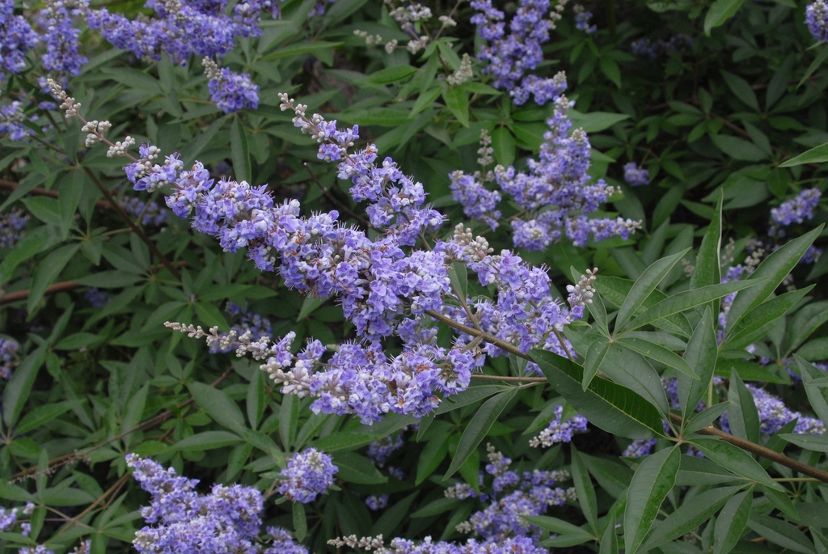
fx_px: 1105
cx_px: 414
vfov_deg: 28.1
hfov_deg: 41.1
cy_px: 277
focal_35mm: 48
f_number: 8
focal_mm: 32
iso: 400
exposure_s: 1/250
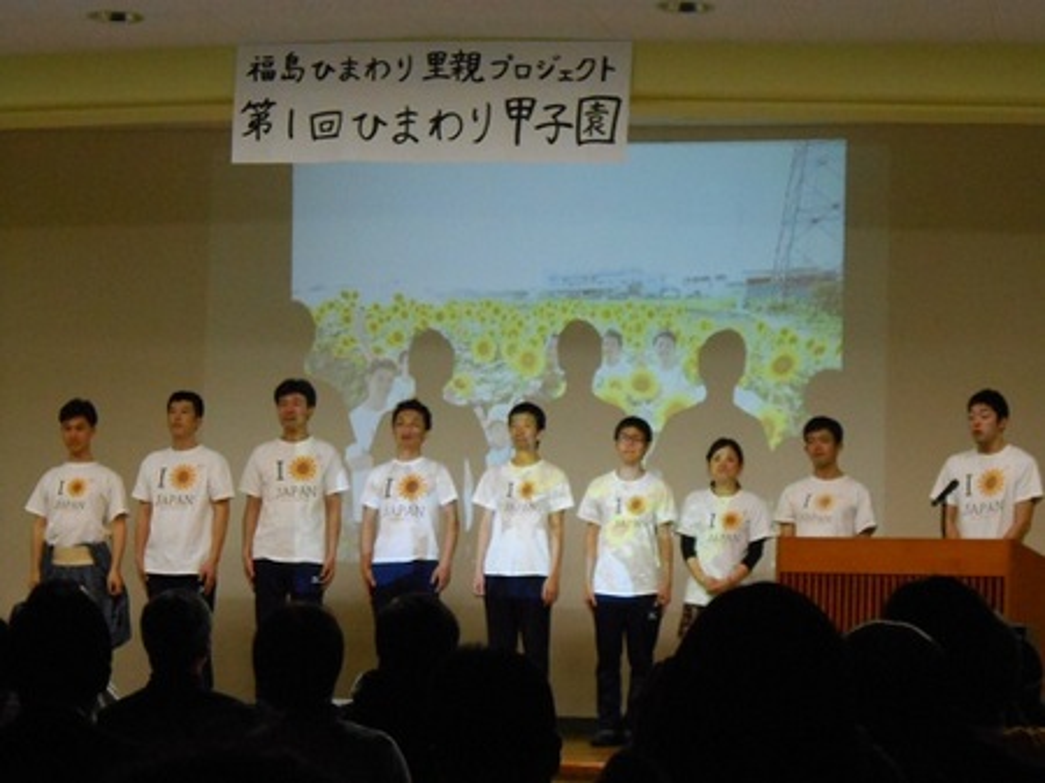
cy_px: 392
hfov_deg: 21.1
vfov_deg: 15.9
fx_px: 2806
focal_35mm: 93
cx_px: 522
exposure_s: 1/50
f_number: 4.6
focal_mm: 16.5
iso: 800
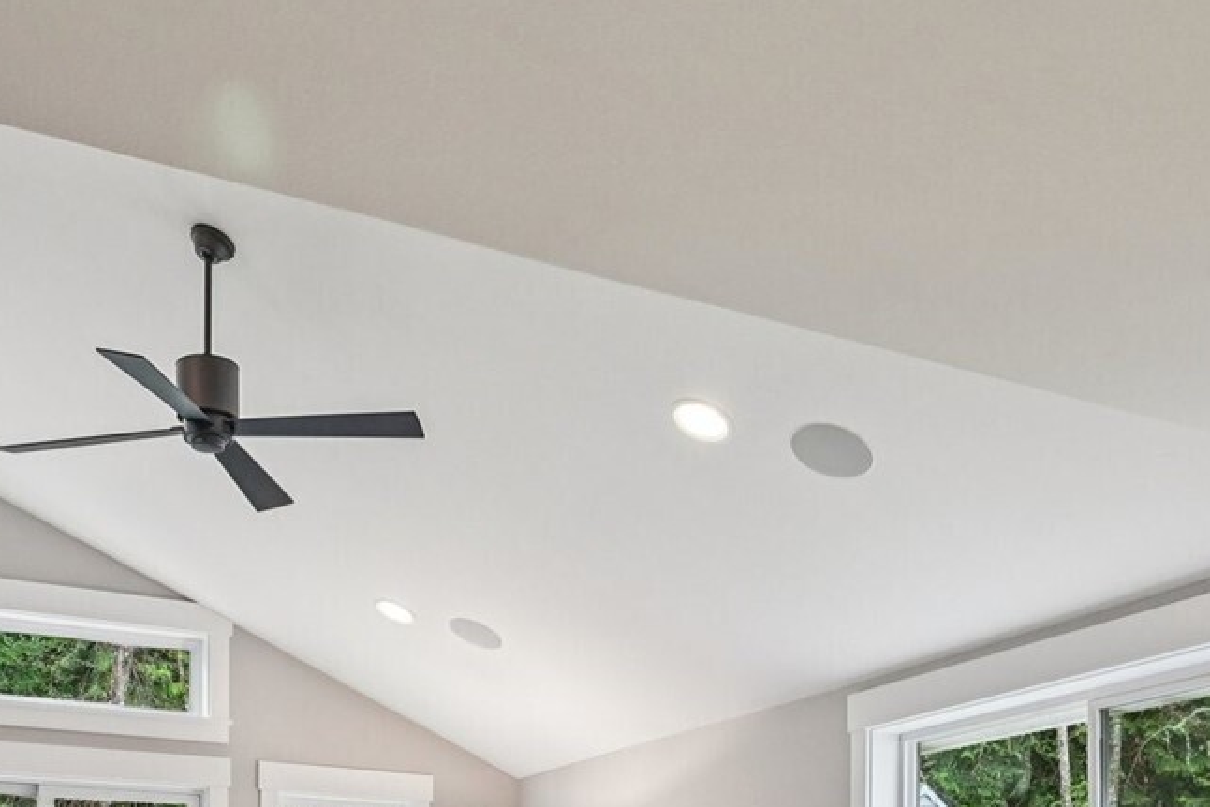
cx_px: 527
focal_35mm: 42
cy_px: 1010
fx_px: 1412
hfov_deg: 46.3
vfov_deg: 27.4
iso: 1600
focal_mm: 16
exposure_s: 1/15
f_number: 8
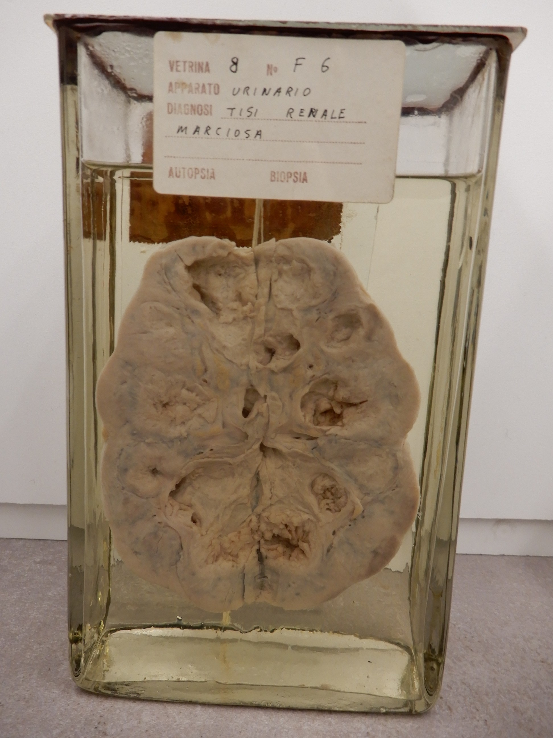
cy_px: 369
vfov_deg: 71.6
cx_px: 276
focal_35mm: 24
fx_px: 511
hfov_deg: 56.8
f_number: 3.4
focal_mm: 4.3
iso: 180
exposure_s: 1/30
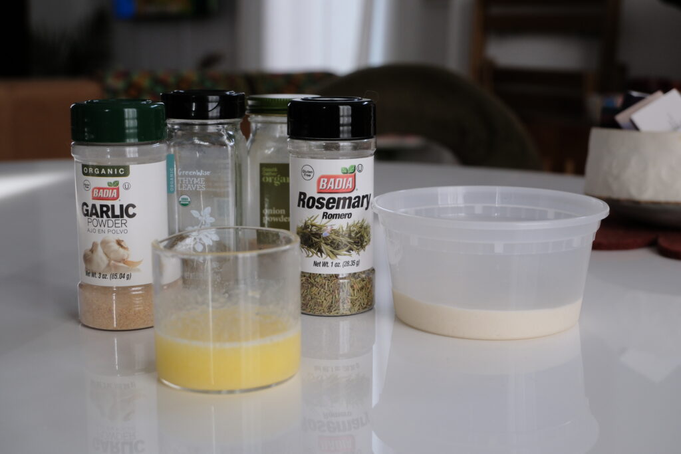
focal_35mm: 48
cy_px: 227
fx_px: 908
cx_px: 340
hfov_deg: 41.1
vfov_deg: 28.1
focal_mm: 32.3
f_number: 4.9
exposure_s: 1/100
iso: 640
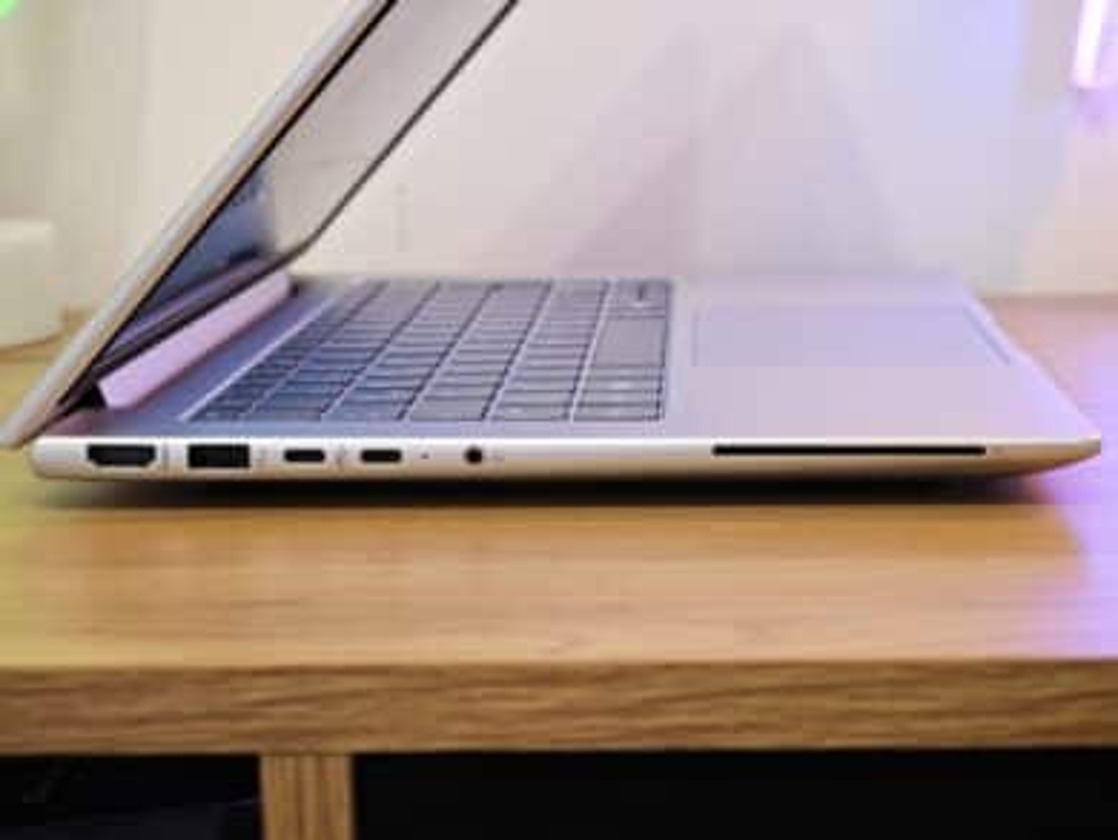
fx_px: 2424
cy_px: 420
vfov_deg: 19.7
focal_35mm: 75
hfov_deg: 26.0
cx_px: 559
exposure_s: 1/100
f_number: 1.8
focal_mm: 12.28
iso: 500
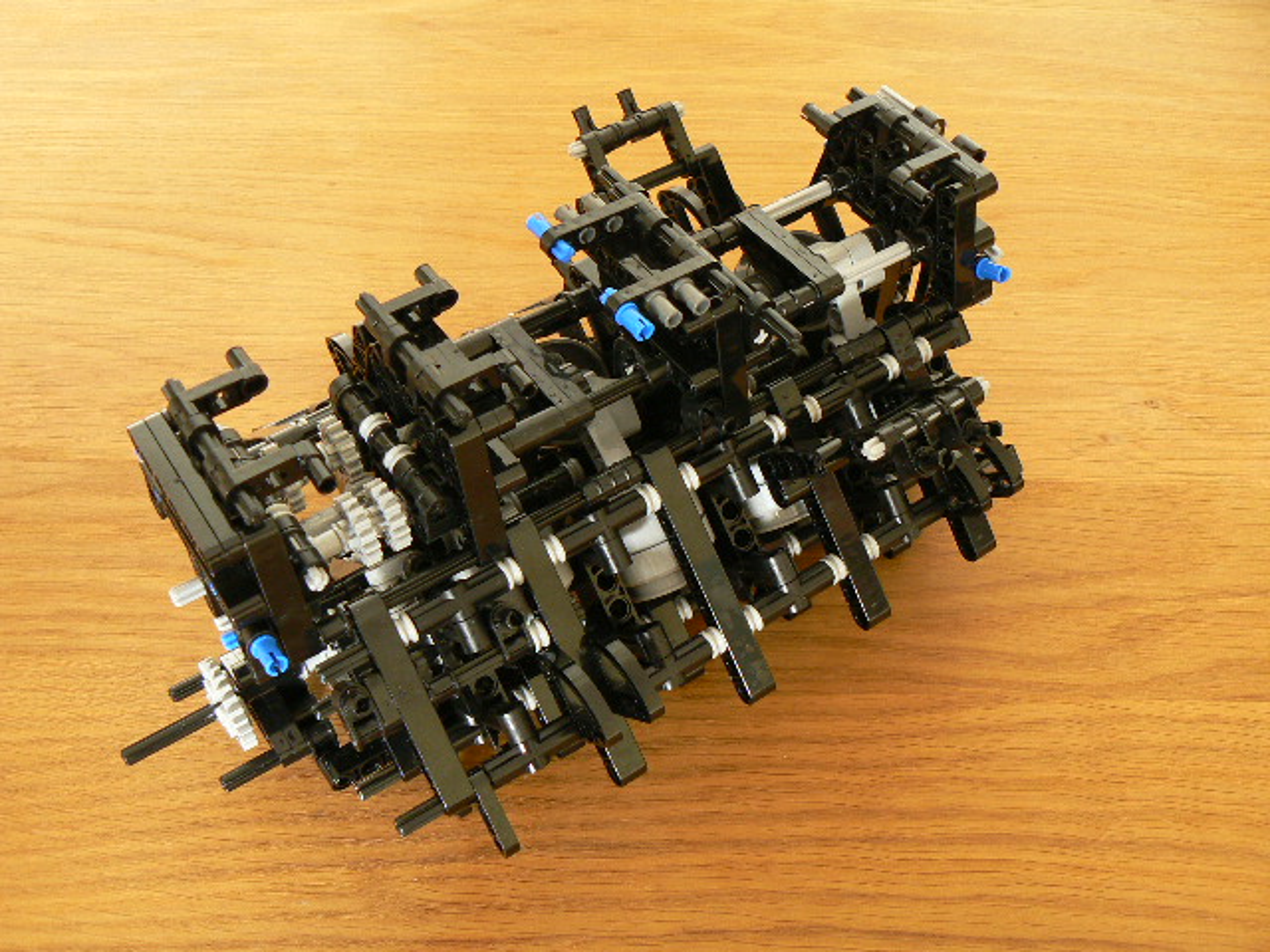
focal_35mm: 36
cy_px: 476
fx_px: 1321
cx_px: 635
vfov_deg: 39.7
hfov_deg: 51.4
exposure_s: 1.3
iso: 100
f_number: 3.2
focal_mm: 6
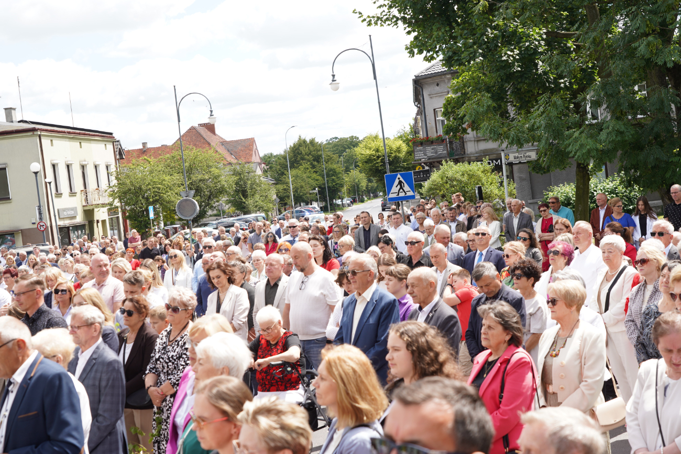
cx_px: 340
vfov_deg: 24.2
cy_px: 227
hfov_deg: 35.6
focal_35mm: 56
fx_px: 1059
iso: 100
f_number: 6.3
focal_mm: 56
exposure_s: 1/160
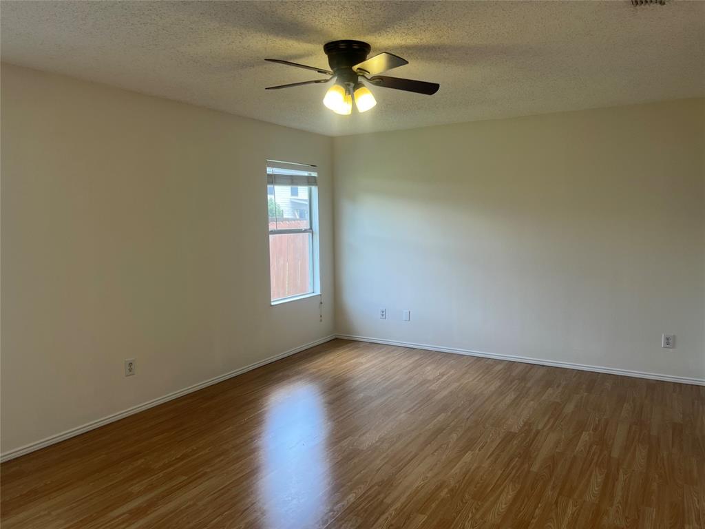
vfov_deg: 53.1
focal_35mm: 26
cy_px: 264
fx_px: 530
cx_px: 352
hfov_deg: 67.3
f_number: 1.5
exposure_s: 1/120
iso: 40
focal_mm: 5.7
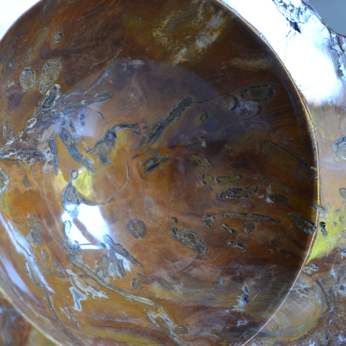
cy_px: 173
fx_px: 1195
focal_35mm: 106
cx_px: 105
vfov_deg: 16.5
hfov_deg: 16.4
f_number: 5.6
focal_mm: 55
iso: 640
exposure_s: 1/15
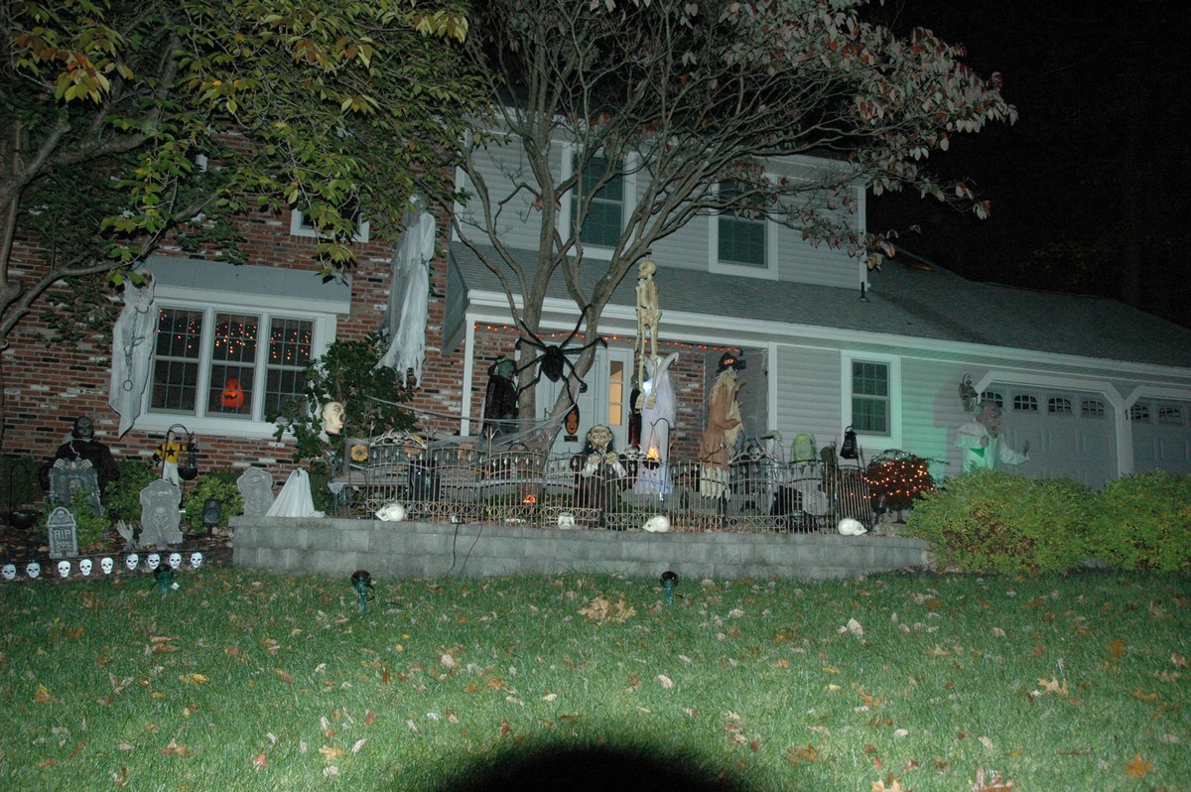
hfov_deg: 67.4
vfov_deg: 47.9
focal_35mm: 27
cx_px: 596
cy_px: 396
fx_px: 892
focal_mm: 18
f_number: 4
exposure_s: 1/60
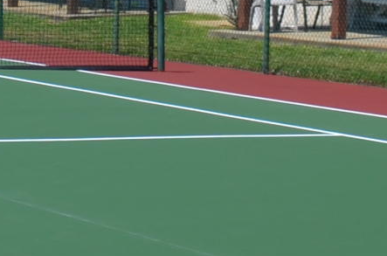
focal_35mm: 183
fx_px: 1962
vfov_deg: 7.5
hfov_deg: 10.9
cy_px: 100
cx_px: -154
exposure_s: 1/250
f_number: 8
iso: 100
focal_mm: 18
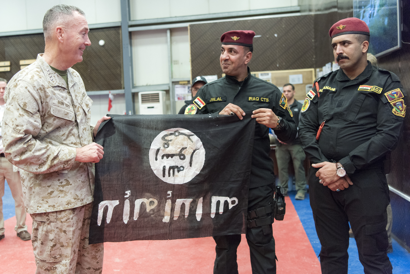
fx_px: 364
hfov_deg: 58.7
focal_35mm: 32
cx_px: 205
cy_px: 137
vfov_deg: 41.1
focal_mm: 32
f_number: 2.8
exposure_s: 1/80
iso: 2500
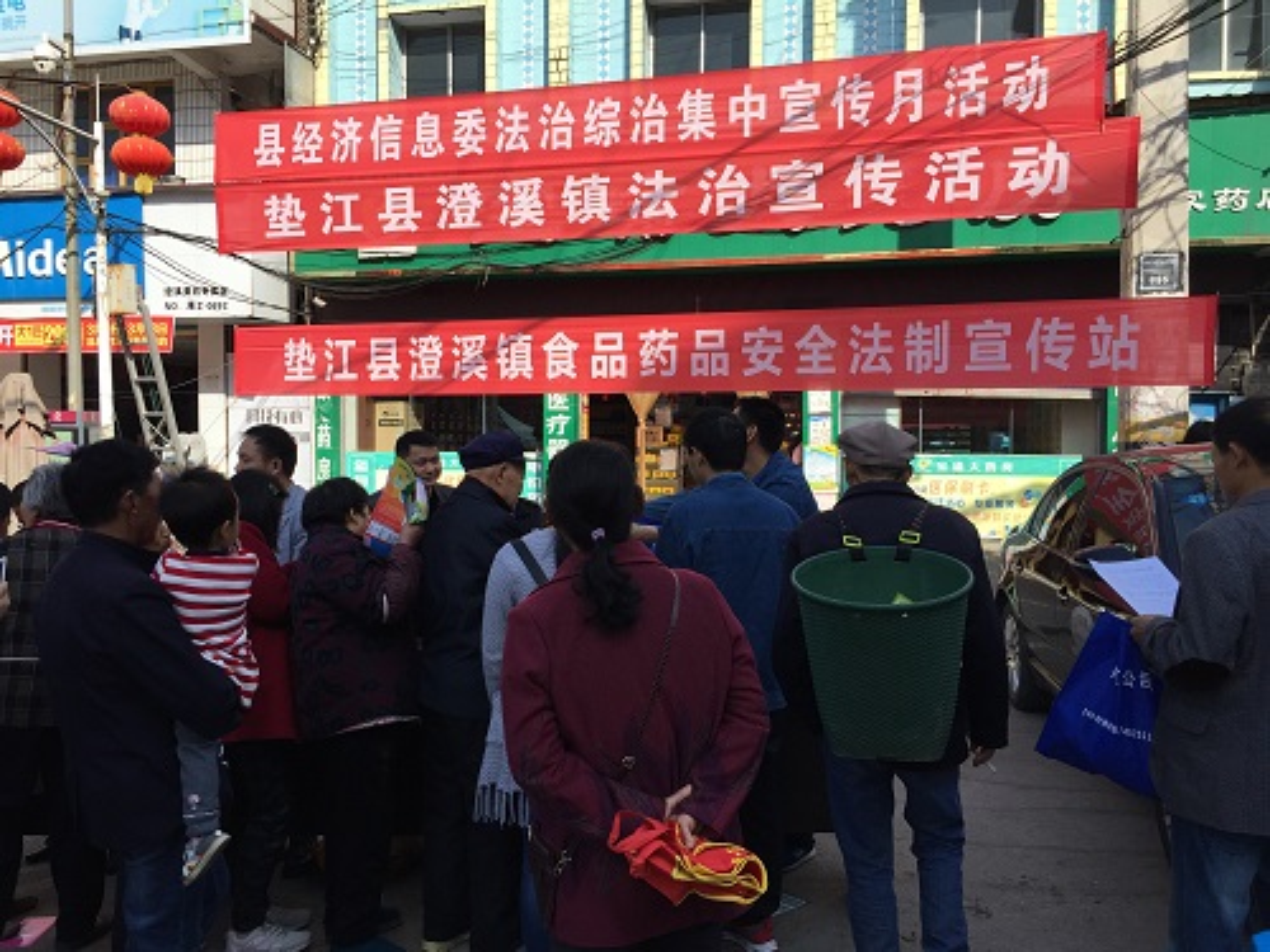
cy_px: 476
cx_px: 635
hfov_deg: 61.7
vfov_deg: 48.2
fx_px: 1064
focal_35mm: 29
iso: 32
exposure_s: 1/1412
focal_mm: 4.15
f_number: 2.2
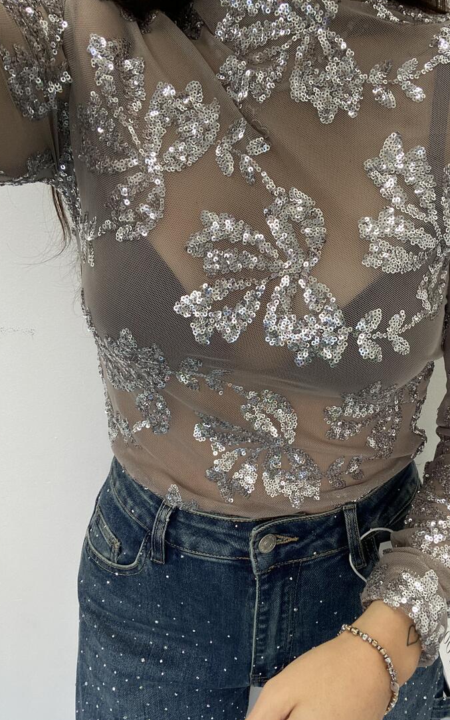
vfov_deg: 68.3
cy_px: 384
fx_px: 530
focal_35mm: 27
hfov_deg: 45.5
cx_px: 289
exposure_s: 1/77
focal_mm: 2.71
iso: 100
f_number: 2.2
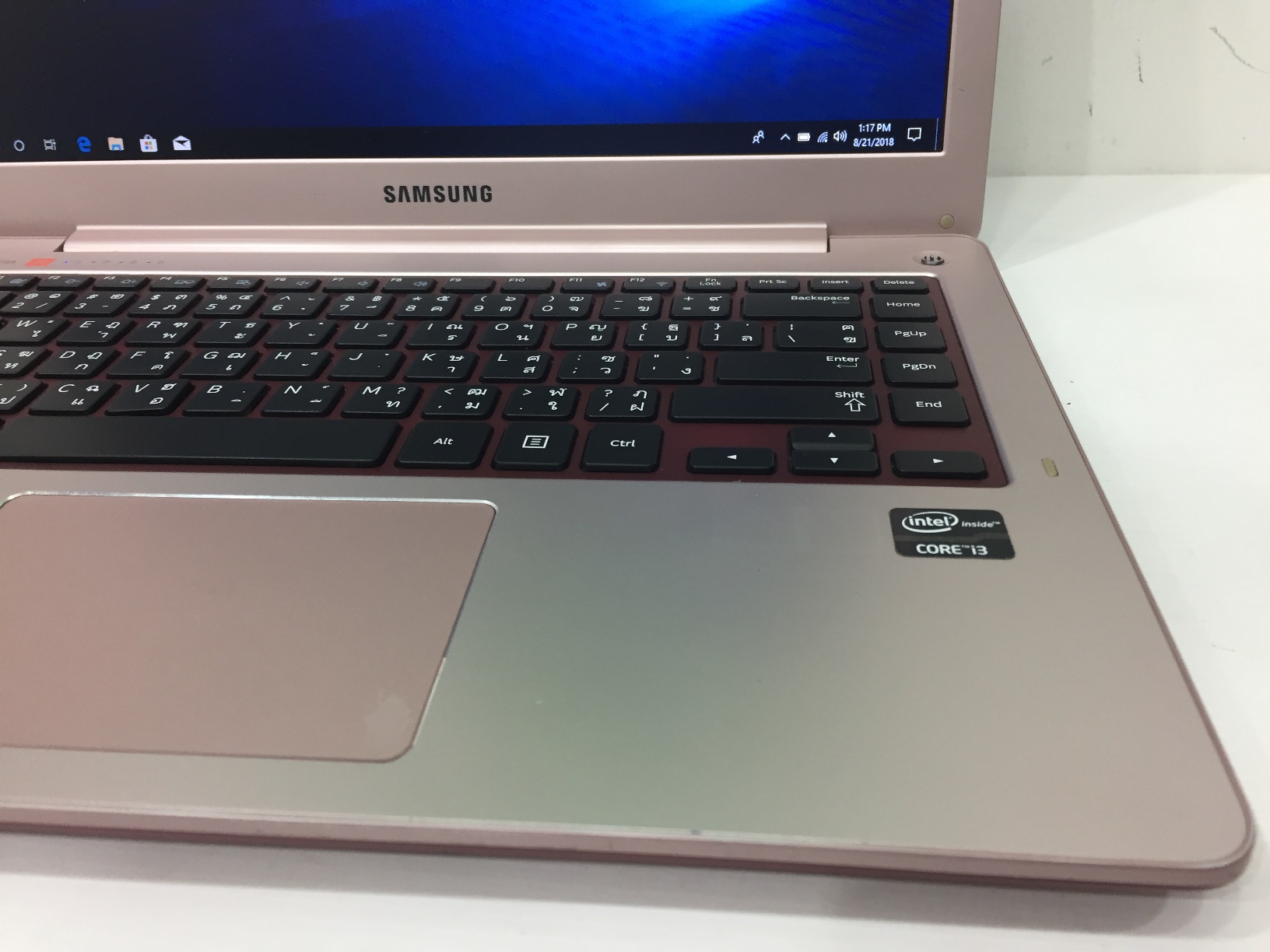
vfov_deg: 48.2
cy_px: 476
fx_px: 1064
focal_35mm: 29
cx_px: 635
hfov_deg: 61.7
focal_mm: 4.15
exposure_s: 1/33
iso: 100
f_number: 2.2
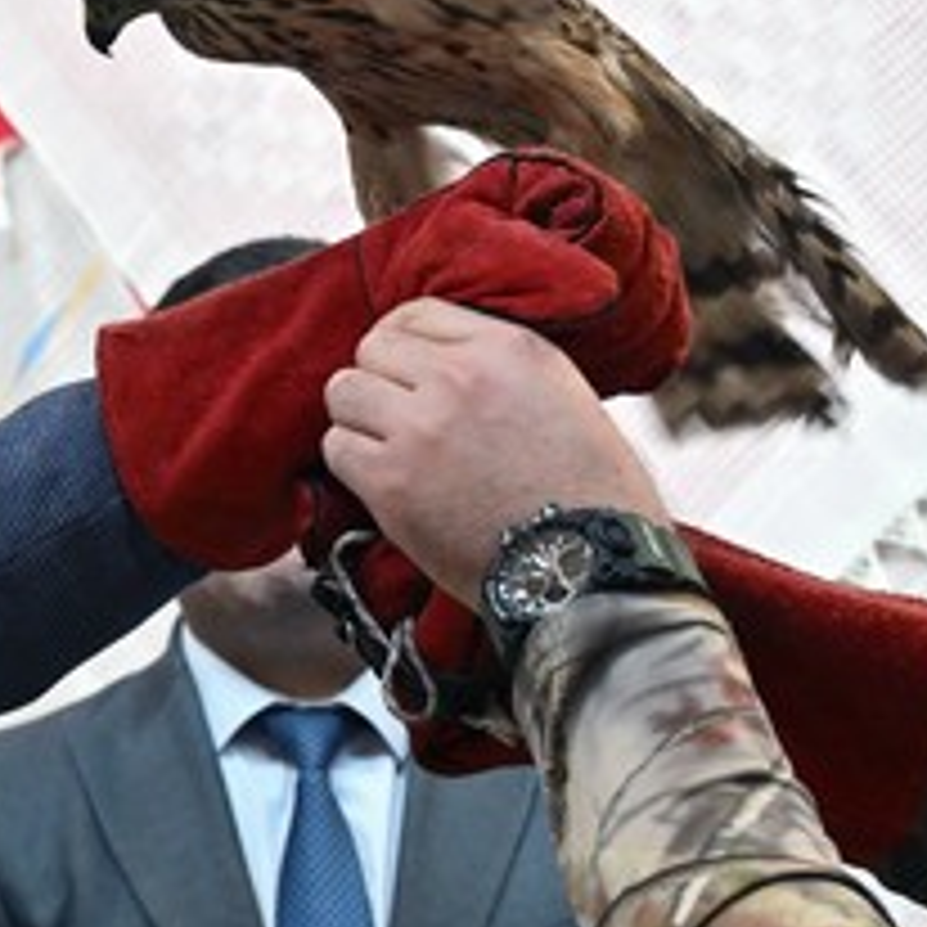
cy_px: 281
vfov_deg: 15.4
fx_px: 3424
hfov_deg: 15.0
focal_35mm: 113
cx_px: -94
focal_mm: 37
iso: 2500
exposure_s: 1/400
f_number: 4
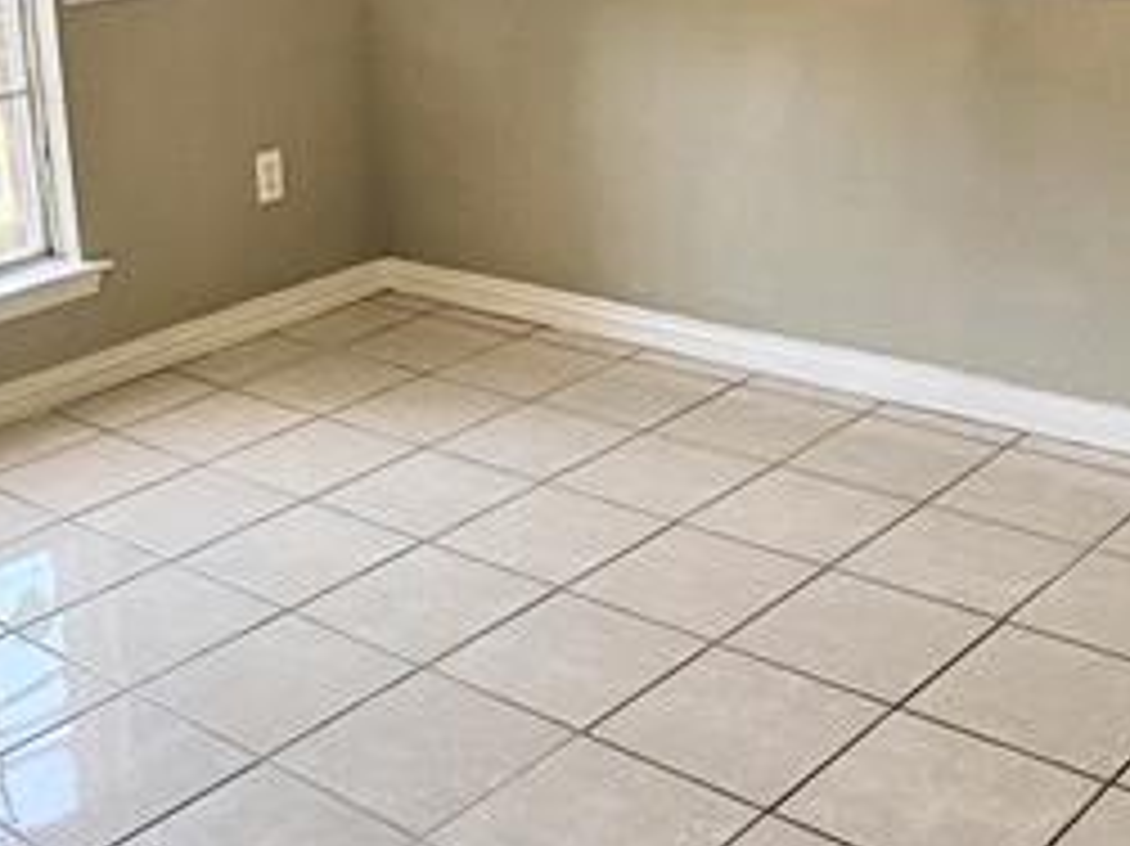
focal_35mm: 53
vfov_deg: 26.7
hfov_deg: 36.2
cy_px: 104
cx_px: 531
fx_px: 1729
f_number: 2.2
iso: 125
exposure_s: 1/60
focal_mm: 1.74
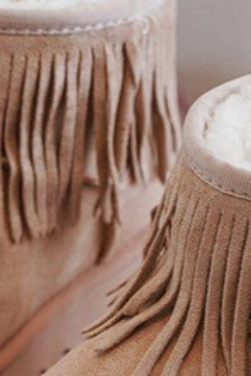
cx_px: 127
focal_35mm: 135
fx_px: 1412
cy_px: 242
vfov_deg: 15.2
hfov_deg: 10.2
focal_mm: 48
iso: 500
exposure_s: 1/100
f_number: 4
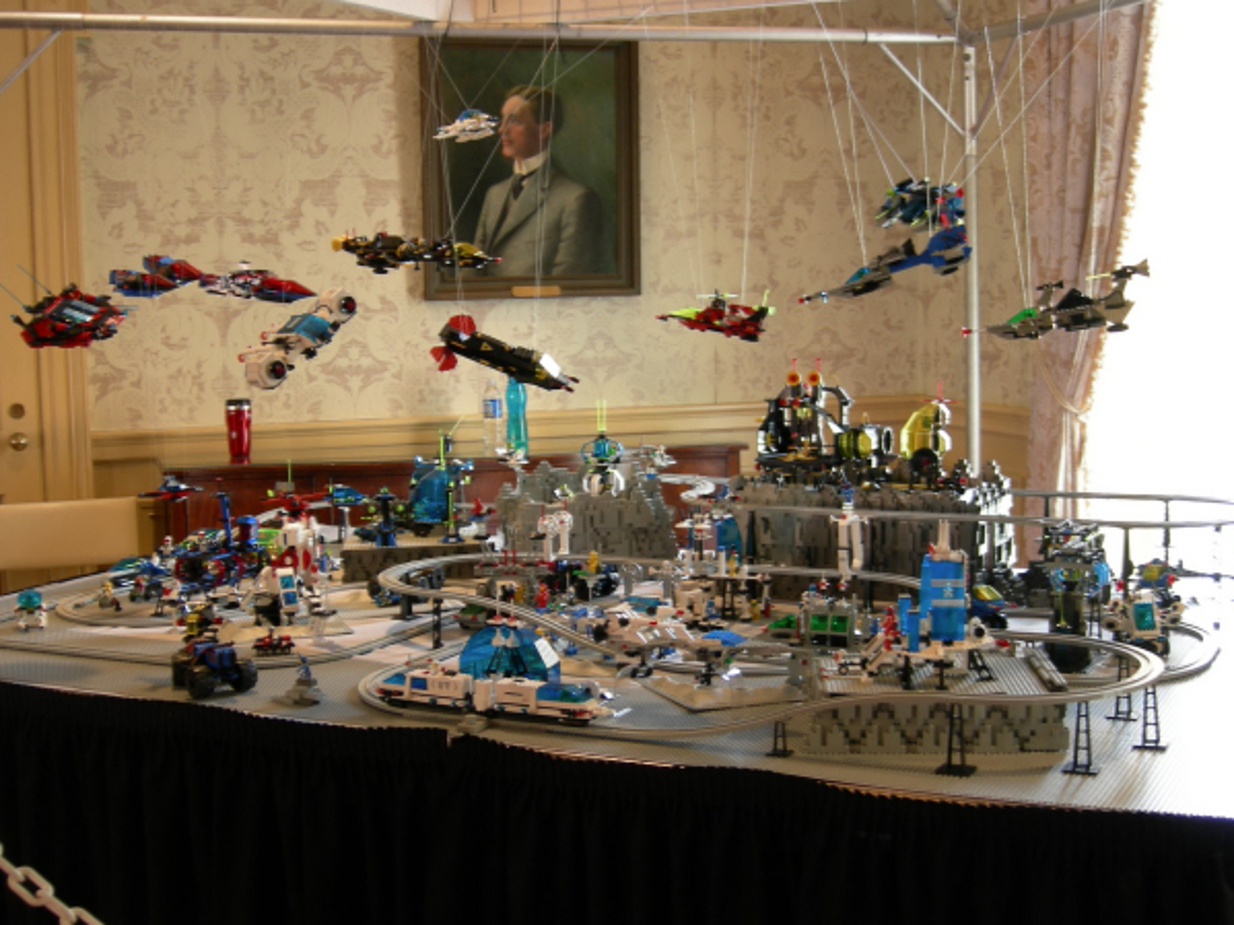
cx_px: 618
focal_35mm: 47
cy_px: 468
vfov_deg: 30.9
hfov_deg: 40.4
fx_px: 1675
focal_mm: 9.1
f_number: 2.9
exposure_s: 1/6.8
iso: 64
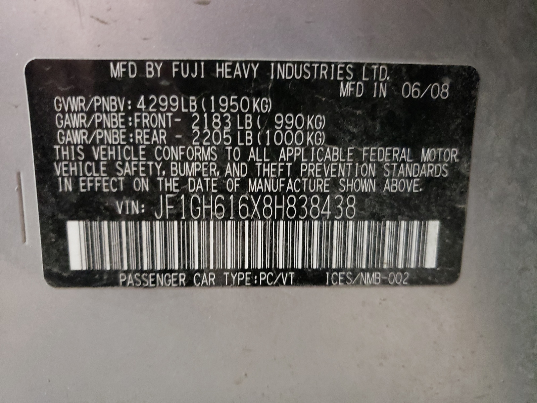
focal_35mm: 26
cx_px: 268
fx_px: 403
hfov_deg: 67.3
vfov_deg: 53.1
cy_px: 202
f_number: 1.5
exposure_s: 1/24
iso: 581
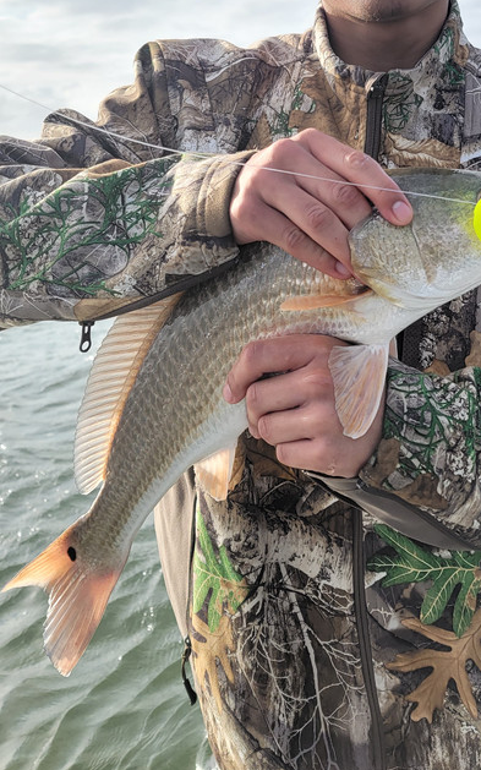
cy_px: 201
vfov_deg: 46.6
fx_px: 860
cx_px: 328
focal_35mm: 41
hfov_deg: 31.0
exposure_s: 1/489
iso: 16
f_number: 1.8
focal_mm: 6.7
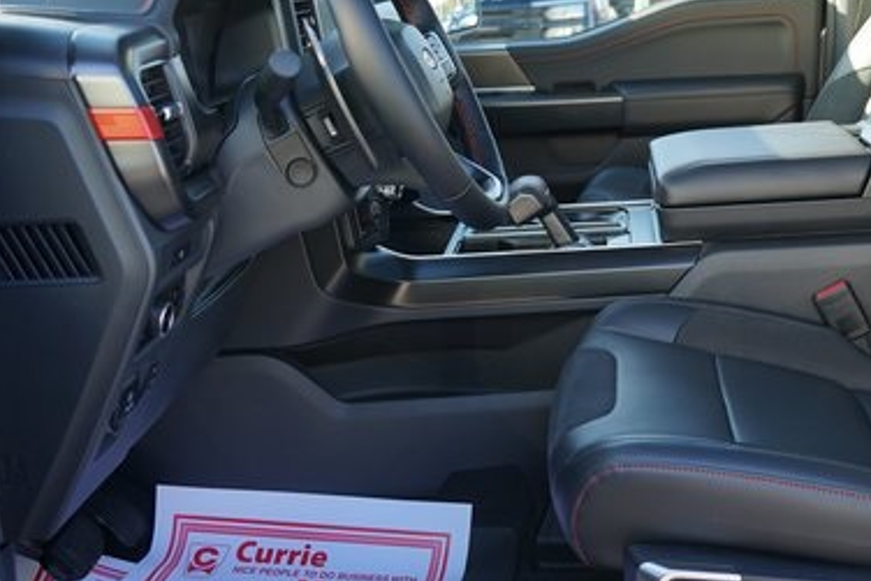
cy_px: 226
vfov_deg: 26.4
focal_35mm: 51
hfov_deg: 38.3
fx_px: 1234
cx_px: 595
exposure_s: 1/60
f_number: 4.5
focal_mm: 30
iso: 100
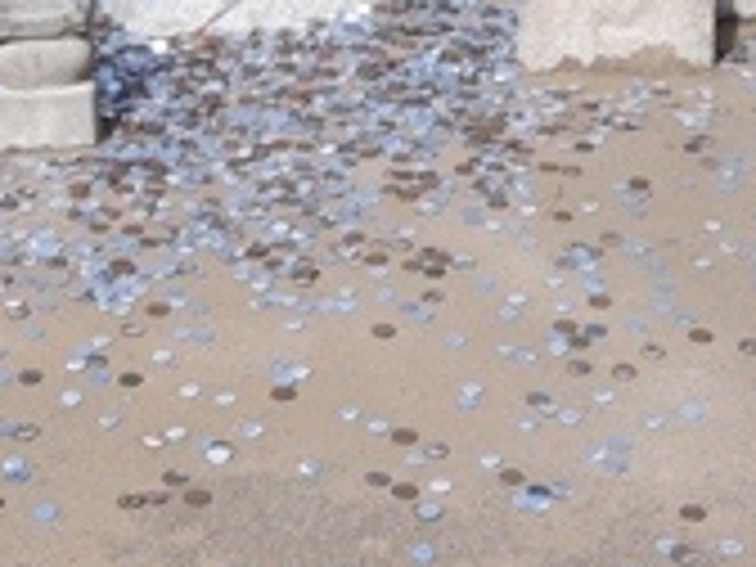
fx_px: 2249
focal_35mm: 103
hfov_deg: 19.1
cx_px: 297
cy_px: -22
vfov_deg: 14.1
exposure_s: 1/660
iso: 40
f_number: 1.7
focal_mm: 3.71
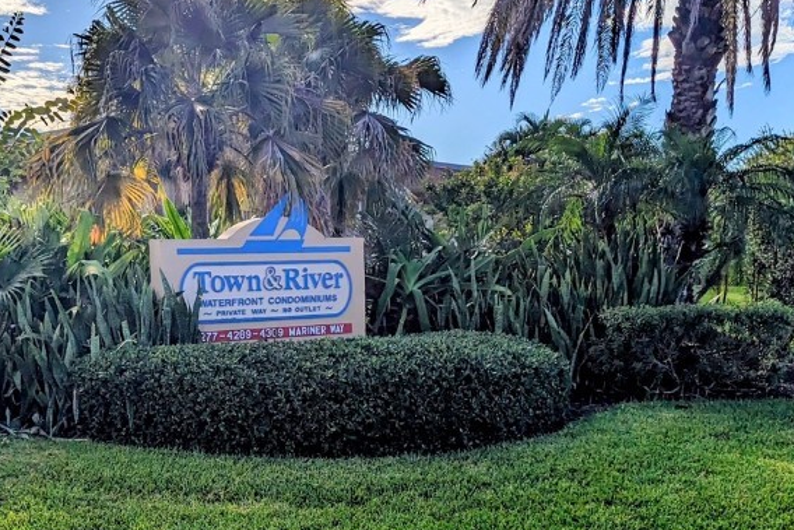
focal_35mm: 45
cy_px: 368
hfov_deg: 43.4
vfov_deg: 29.6
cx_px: 327
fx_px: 993
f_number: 1.85
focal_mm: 6.81
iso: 42
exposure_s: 1/5952
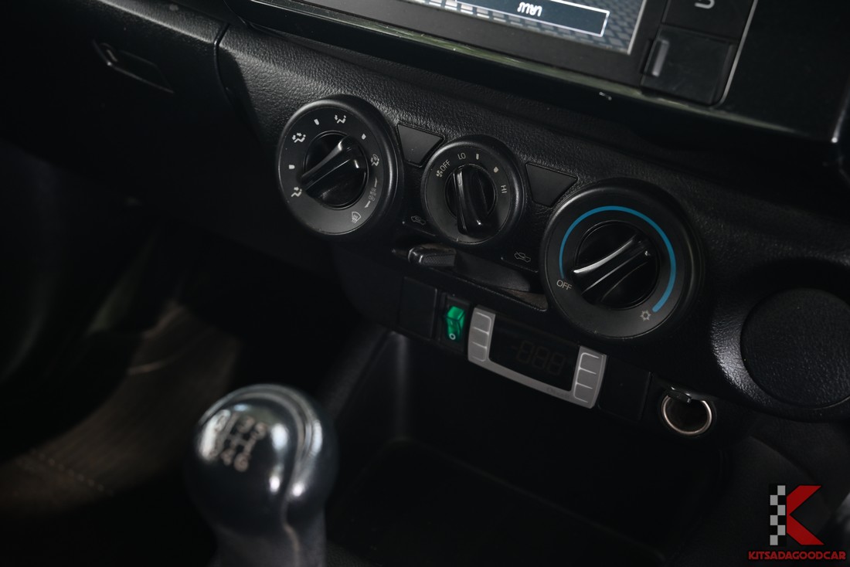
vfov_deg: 32.6
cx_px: 425
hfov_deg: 47.4
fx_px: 968
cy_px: 284
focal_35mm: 41
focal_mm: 41
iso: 400
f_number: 5.6
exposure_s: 1/15
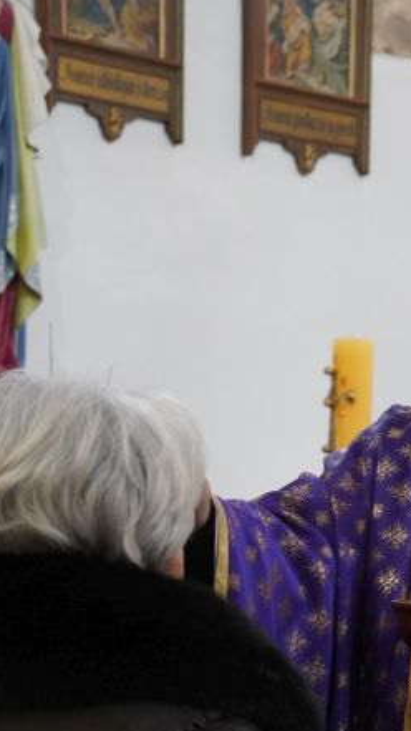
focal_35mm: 114
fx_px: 2203
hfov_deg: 10.6
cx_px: 408
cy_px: 688
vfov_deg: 18.5
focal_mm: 32.2
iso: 2000
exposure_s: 1/125
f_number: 3.5
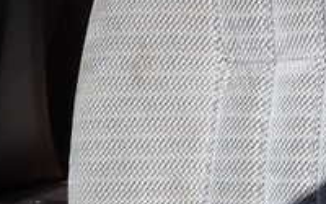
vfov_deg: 12.8
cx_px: 438
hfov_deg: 18.7
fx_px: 906
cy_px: 124
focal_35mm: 102
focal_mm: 5.79
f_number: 3.2
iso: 100
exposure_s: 1/800
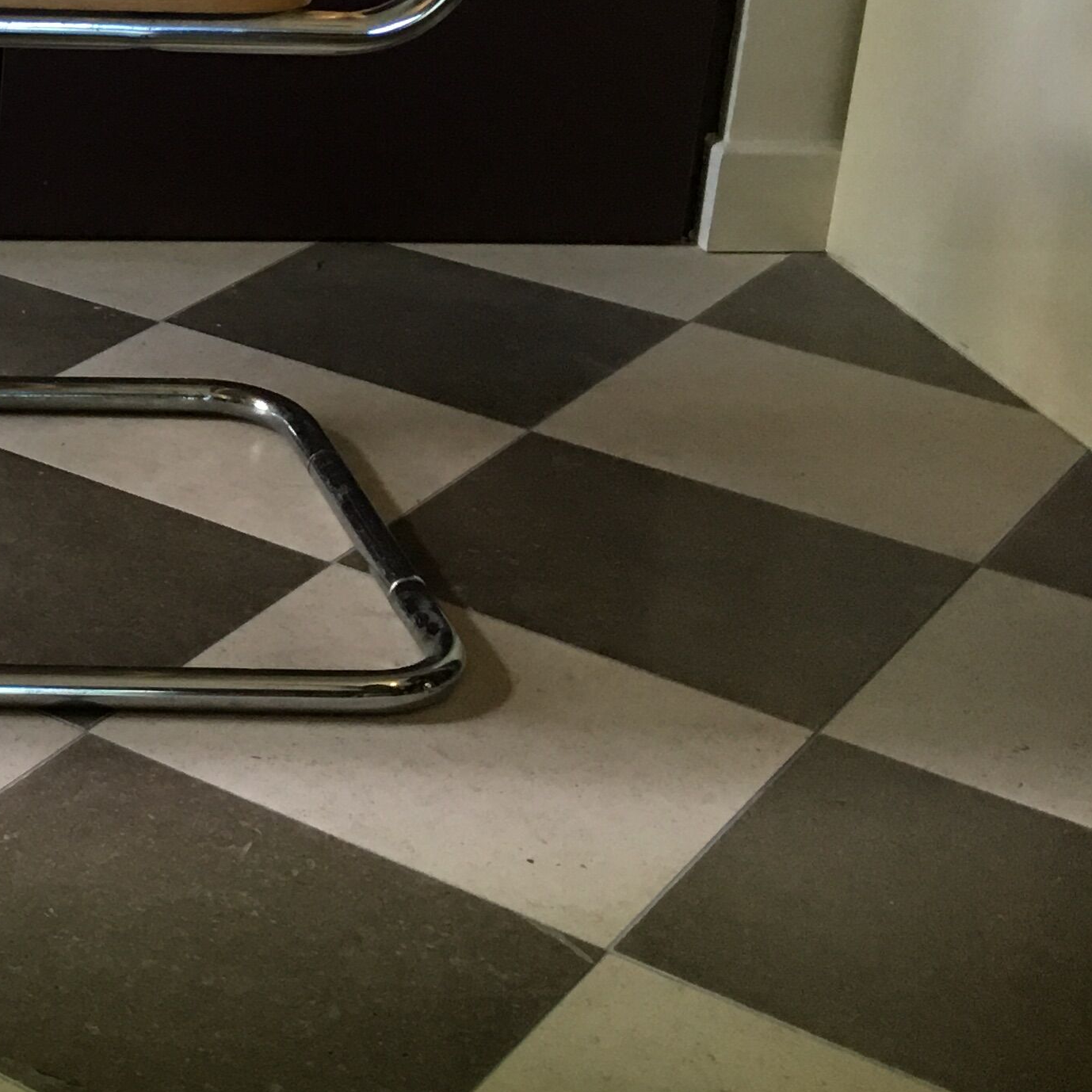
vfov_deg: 22.5
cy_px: 94
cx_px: -502
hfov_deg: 20.2
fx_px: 2677
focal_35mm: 75
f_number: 2.2
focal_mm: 4.15
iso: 80
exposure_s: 1/17
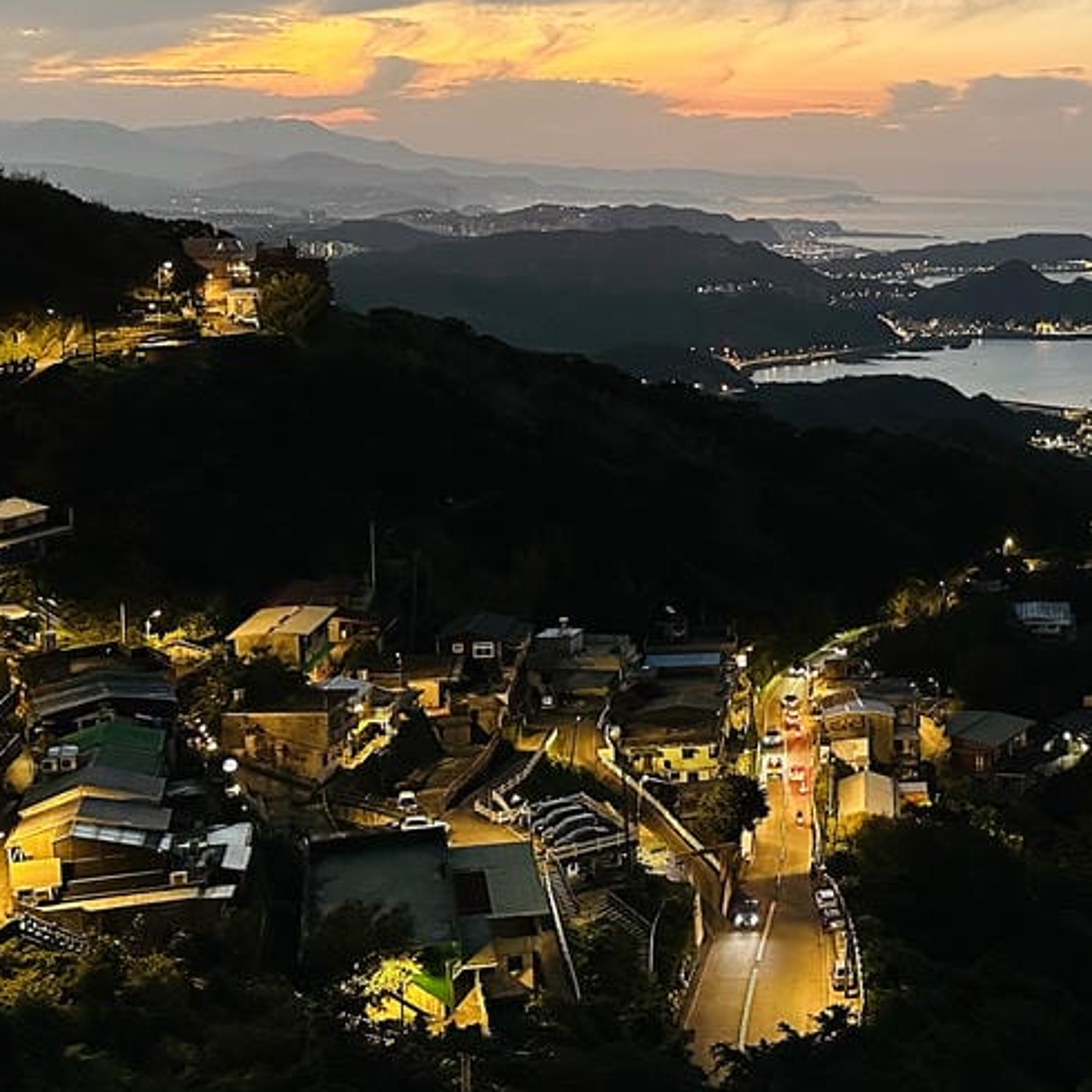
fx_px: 1856
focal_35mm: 52
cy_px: 406
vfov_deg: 32.6
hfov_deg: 30.7
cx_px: 1059
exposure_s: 1/40
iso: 800
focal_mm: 6.86
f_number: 1.78
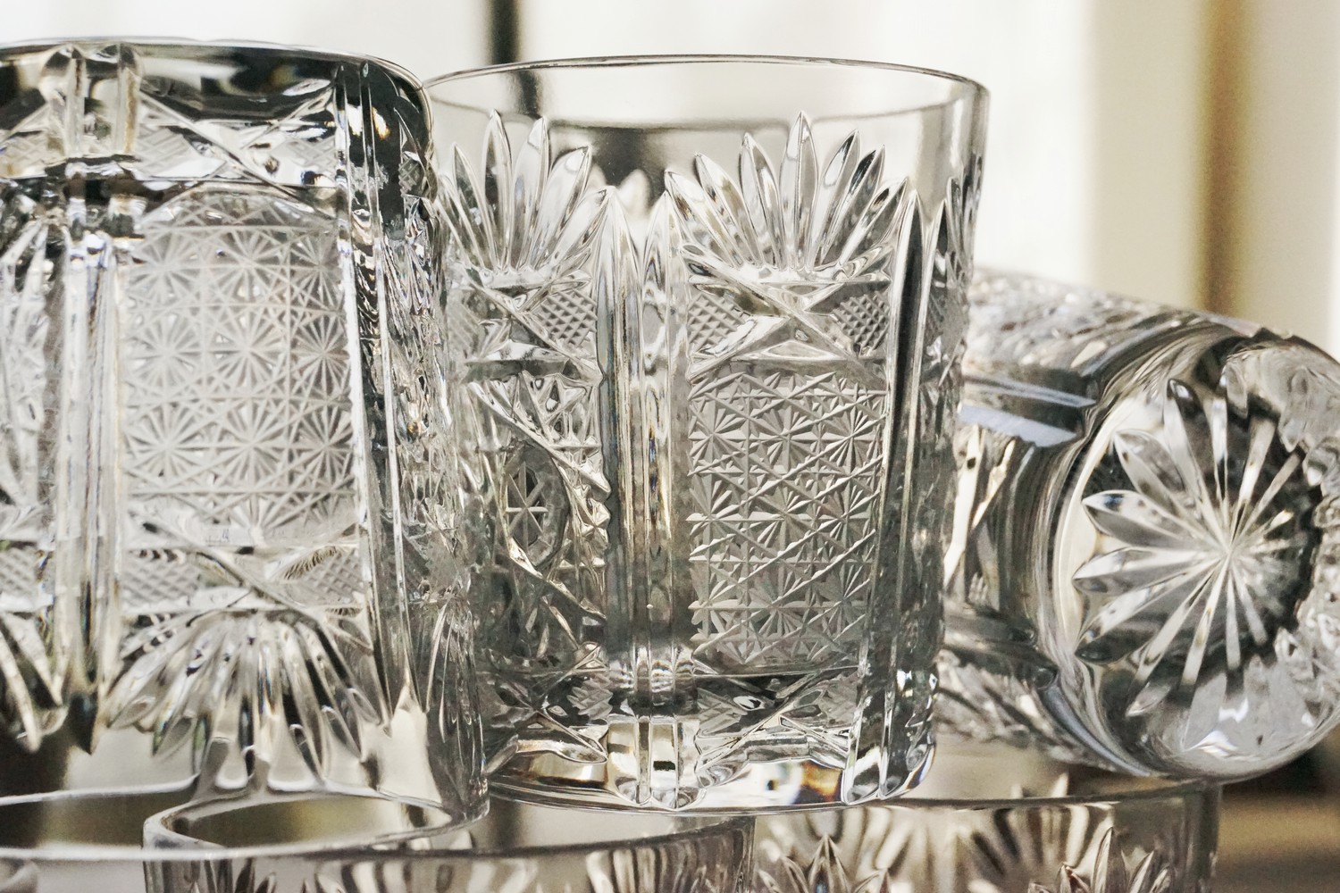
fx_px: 3071
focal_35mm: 82
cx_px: 670
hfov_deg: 24.6
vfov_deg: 16.6
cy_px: 446
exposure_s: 1/2500
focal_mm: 55
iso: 6400
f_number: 13
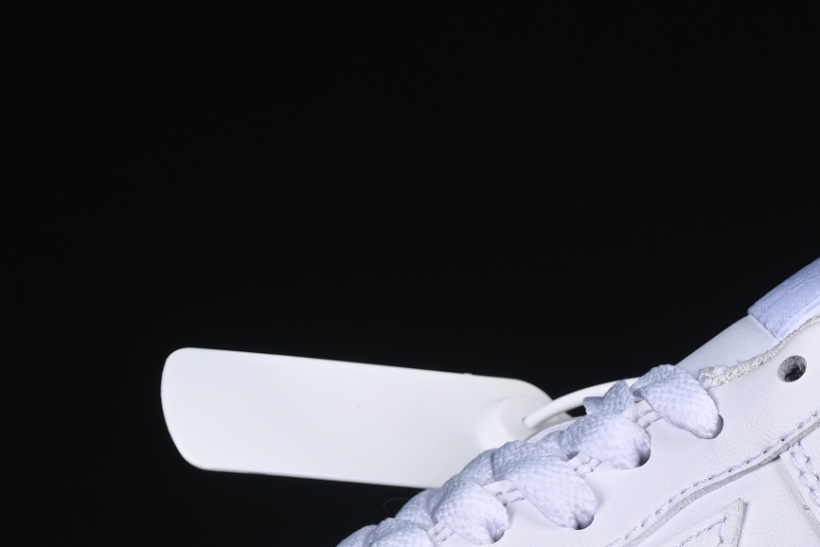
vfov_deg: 5.7
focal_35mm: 241
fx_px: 5491
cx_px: 611
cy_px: 559
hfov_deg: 8.5
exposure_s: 1/80
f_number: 8
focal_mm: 50
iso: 160
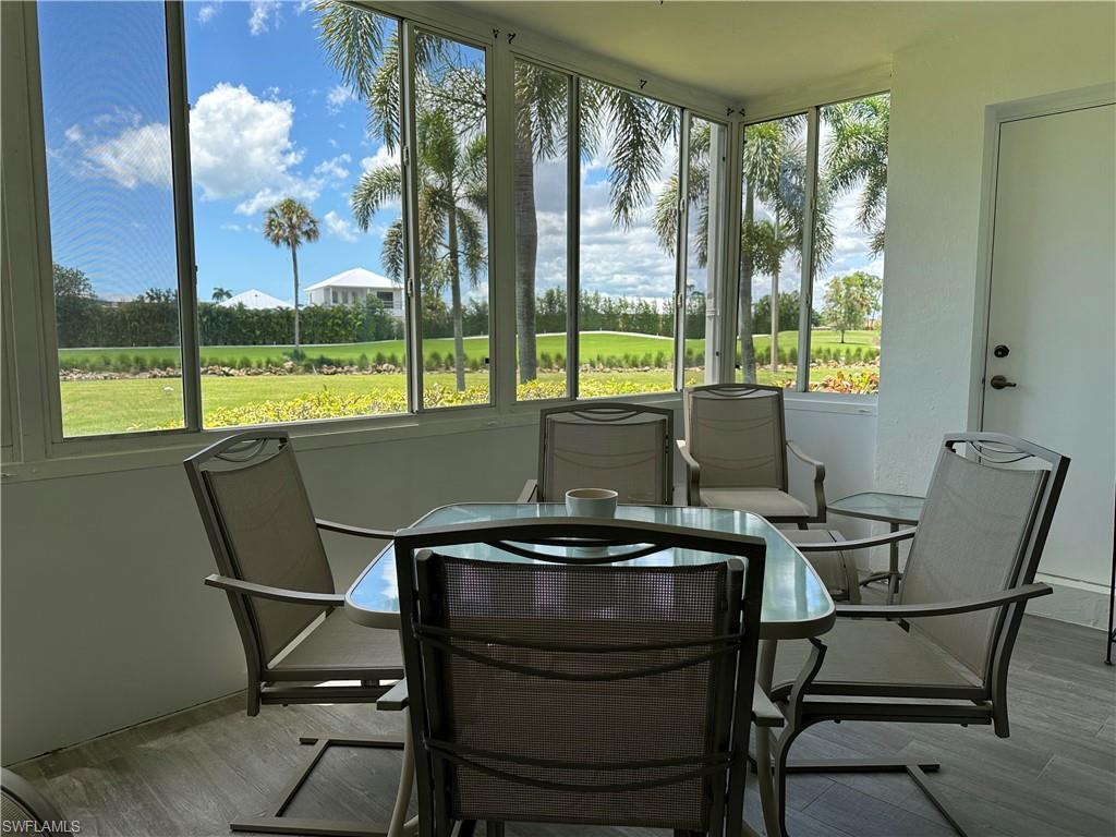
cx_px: 558
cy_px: 418
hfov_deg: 71.6
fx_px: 774
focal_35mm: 24
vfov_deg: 56.8
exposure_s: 1/1050
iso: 80
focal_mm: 6.86
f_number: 1.78
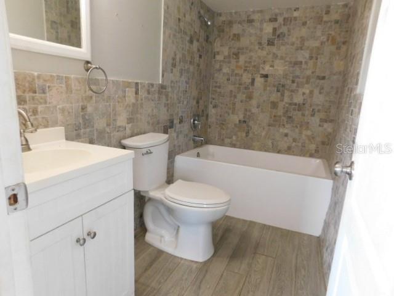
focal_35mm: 23
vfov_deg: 58.9
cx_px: 197
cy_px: 148
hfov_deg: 73.9
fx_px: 262
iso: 400
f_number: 3
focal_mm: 4
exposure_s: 1/30
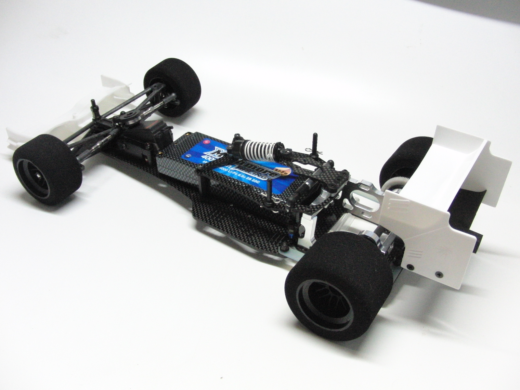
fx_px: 556
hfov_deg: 50.1
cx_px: 260
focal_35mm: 37
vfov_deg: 38.7
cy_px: 195
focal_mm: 6.42
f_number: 3.6
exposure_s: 1/60
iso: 800
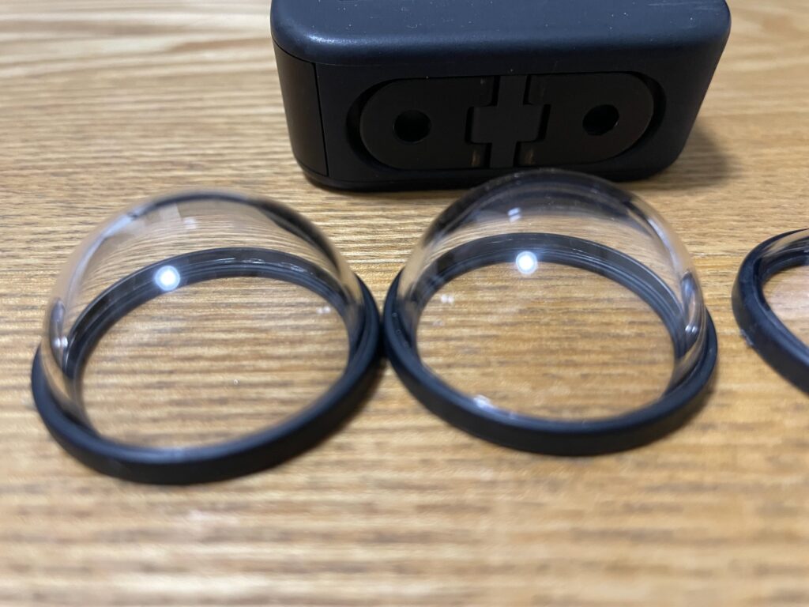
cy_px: 304
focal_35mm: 26
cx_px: 404
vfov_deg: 53.1
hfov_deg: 67.3
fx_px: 608
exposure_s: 1/50
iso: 400
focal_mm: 4.2
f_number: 1.6
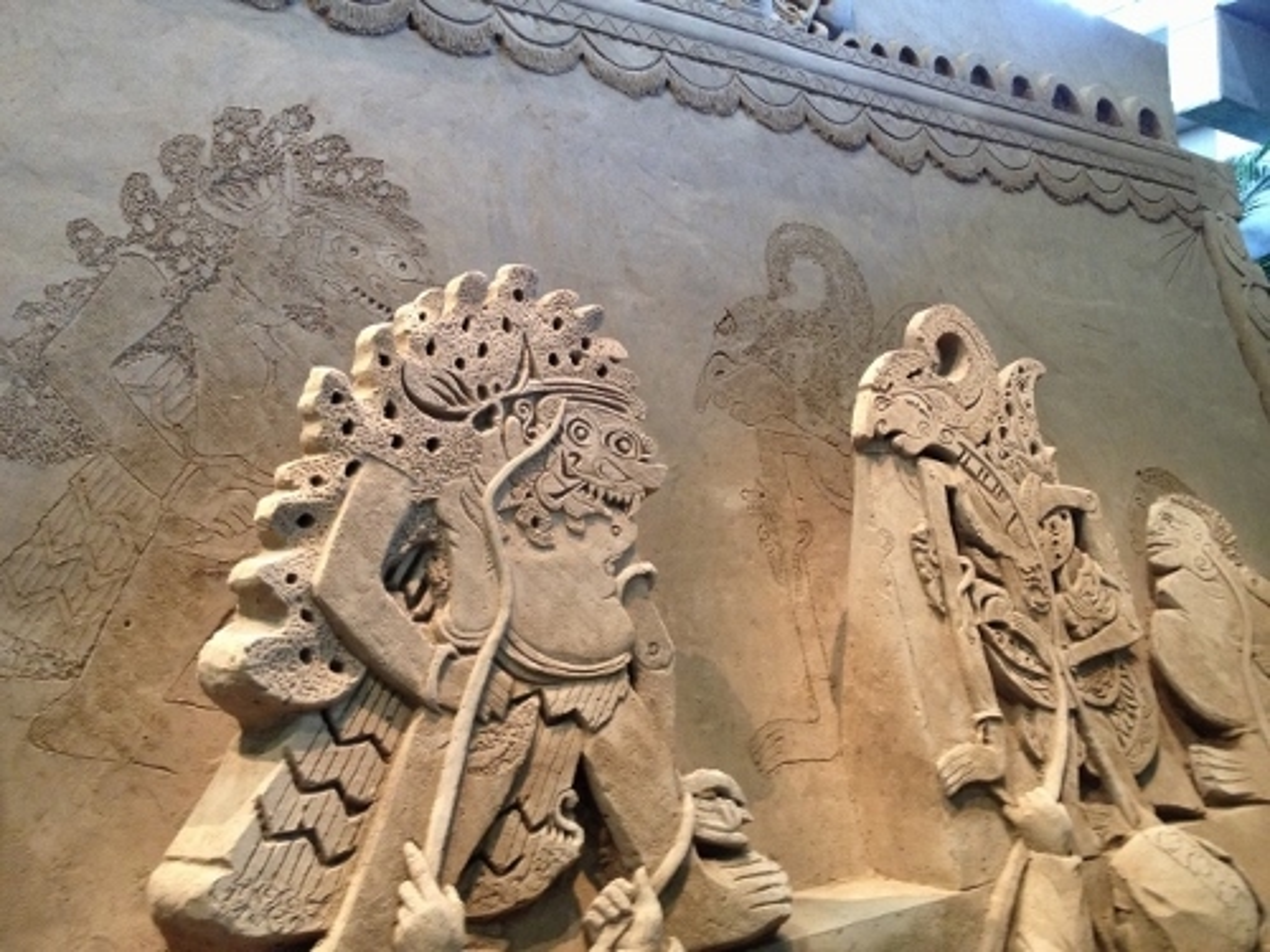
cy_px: 476
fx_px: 1284
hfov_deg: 52.6
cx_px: 635
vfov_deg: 40.7
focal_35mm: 35
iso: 200
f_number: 2.4
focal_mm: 4.28
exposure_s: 1/20
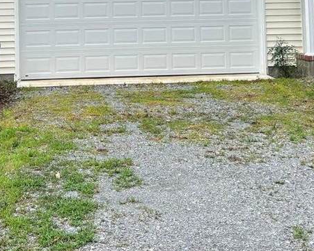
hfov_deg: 26.1
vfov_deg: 20.2
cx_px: 83
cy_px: -31
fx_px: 669
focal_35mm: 72
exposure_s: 1/2695
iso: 50
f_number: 1.5
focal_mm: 5.7
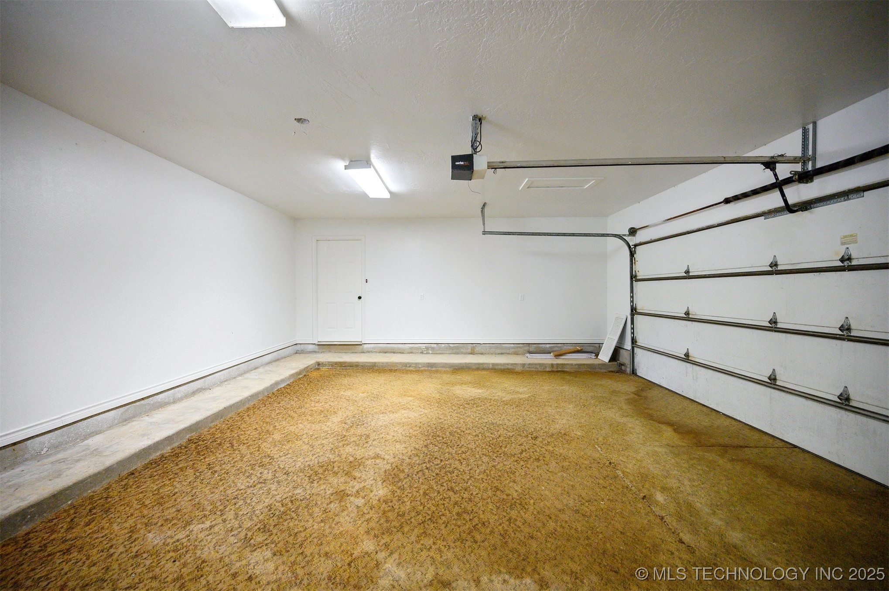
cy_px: 296
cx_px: 444
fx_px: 345
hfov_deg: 104.3
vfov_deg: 81.1
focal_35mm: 14
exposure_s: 1/80
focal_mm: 14
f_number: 4
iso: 640
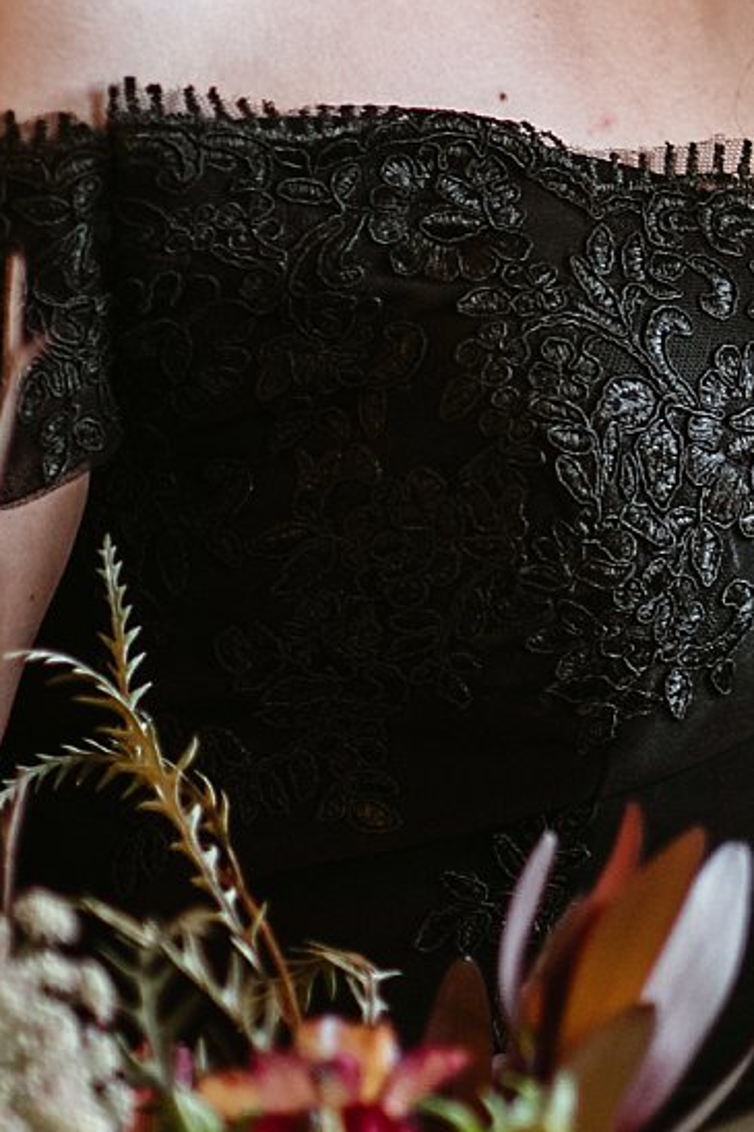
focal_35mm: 318
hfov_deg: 4.3
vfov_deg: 6.4
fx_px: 9996
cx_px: 1356
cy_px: -140
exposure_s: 1/250
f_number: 1.8
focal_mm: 85
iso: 1000
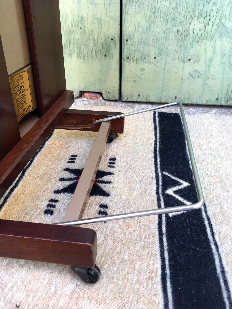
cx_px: 116
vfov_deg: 61.7
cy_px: 154
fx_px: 259
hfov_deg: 48.2
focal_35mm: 29
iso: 32
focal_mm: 4.15
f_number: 2.2
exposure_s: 1/50
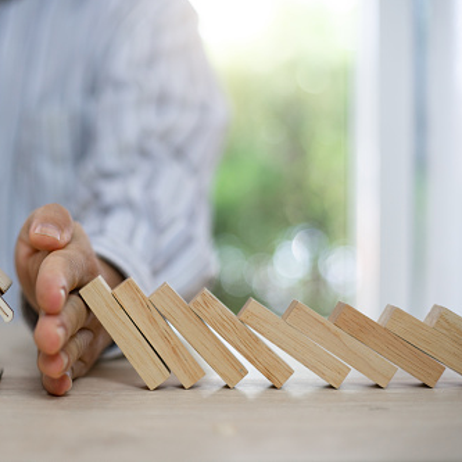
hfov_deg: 26.2
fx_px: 981
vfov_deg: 26.5
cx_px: 121
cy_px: 228
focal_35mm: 65
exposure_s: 1/200
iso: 320
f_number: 2.5
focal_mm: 50
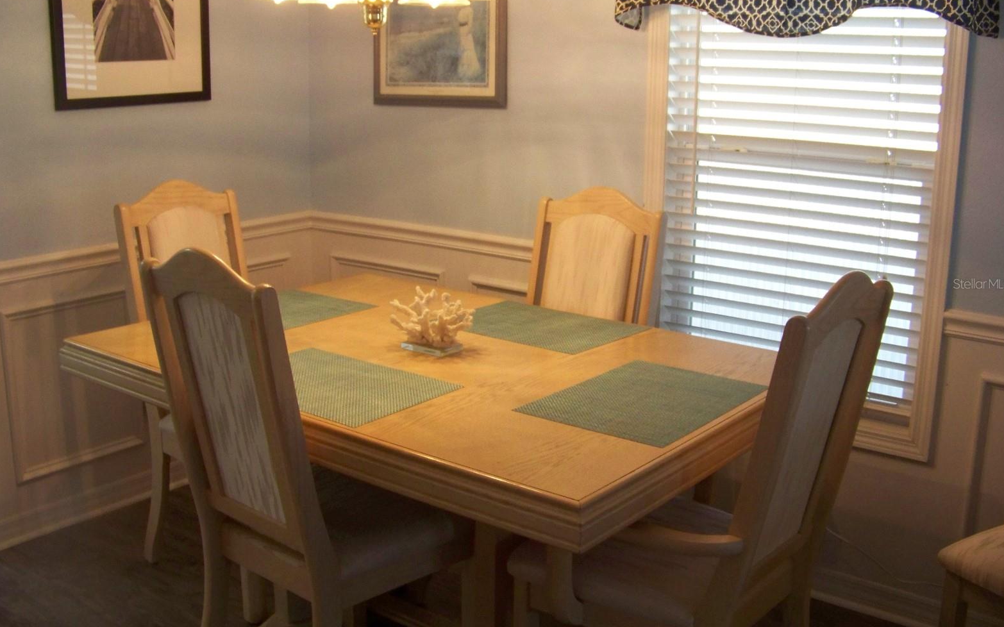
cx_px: 501
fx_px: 1067
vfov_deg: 32.7
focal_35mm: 39
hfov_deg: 50.4
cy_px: 283
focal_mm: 5.85
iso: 200
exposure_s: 1/30
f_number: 2.8
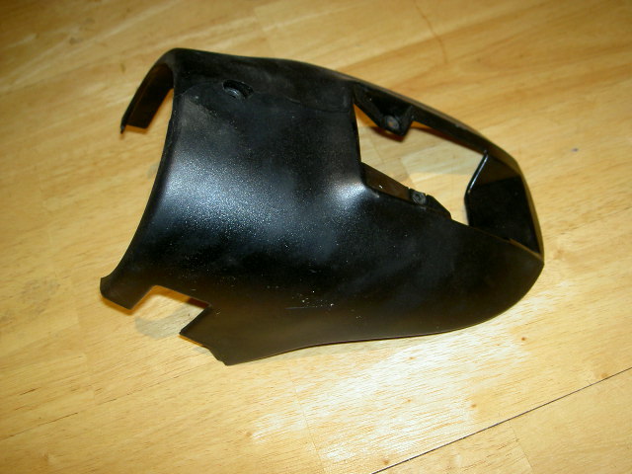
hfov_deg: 47.9
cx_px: 316
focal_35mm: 39
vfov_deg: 36.8
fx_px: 712
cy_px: 237
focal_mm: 8
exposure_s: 1/59.5
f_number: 2.8
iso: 100
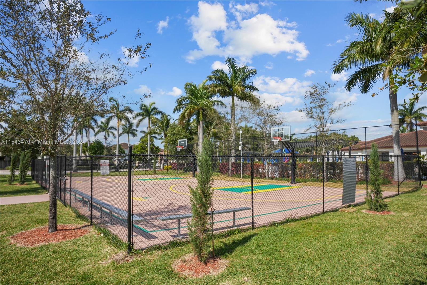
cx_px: 214
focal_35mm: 24
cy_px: 142
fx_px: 285
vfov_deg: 53.1
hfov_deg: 73.8
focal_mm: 24
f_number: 8
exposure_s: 1/250
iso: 100
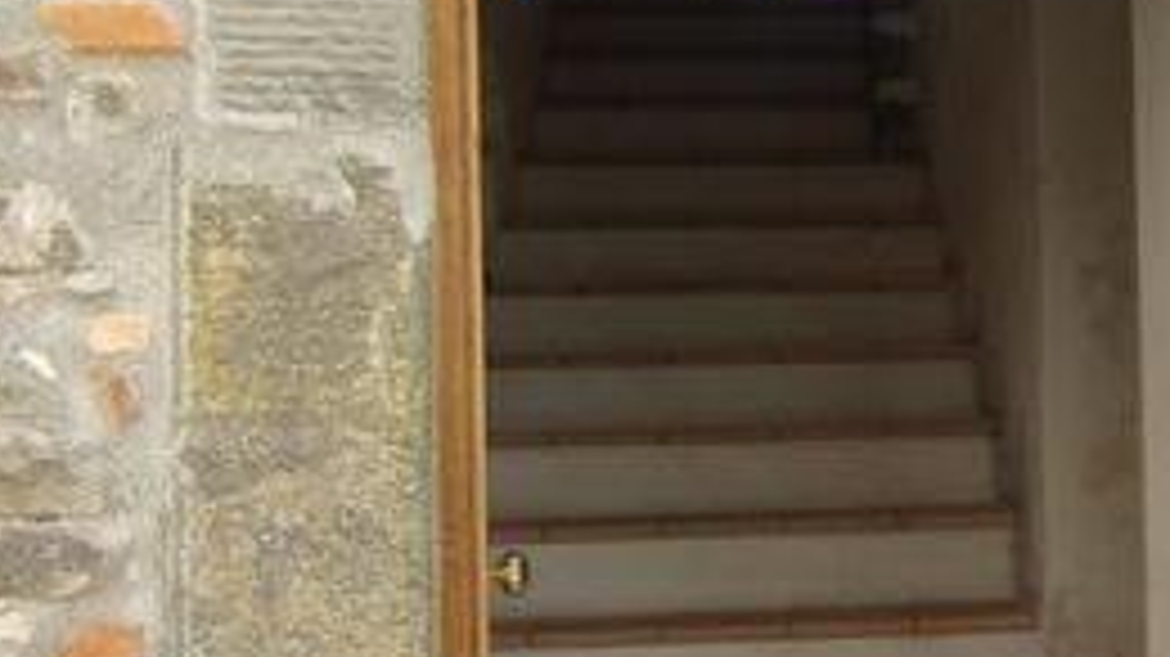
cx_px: 1060
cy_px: 340
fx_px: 1892
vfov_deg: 19.7
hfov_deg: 32.6
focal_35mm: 61
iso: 80
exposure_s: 1/100
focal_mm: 4.5
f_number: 3.5
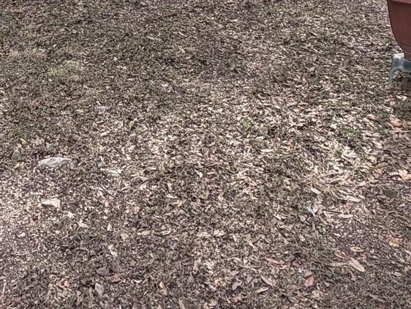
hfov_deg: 36.8
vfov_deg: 23.6
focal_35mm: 51
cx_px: 113
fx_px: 606
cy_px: -137
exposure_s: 1/217
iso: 50
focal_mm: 2.22
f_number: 2.2
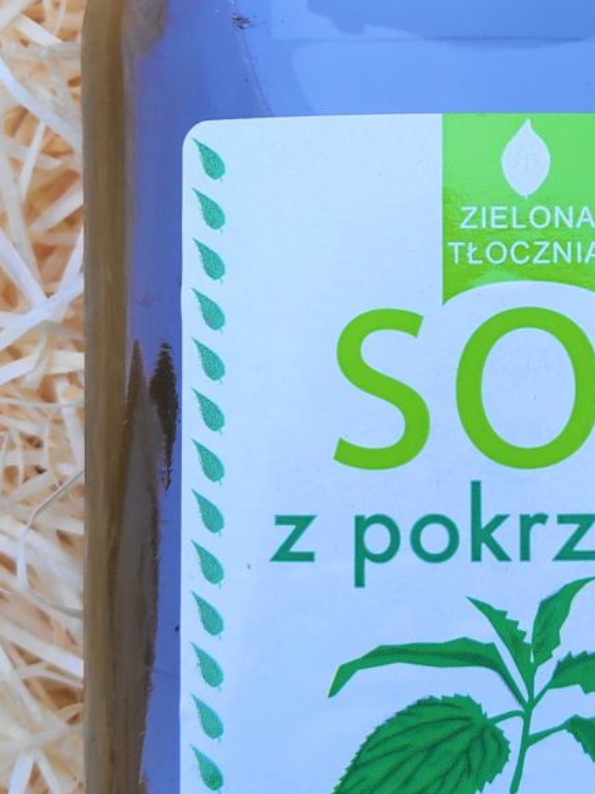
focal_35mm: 53
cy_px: 313
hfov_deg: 26.8
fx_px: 1215
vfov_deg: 36.0
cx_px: 503
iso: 268
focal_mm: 3.94
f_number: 1.9
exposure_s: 1/100
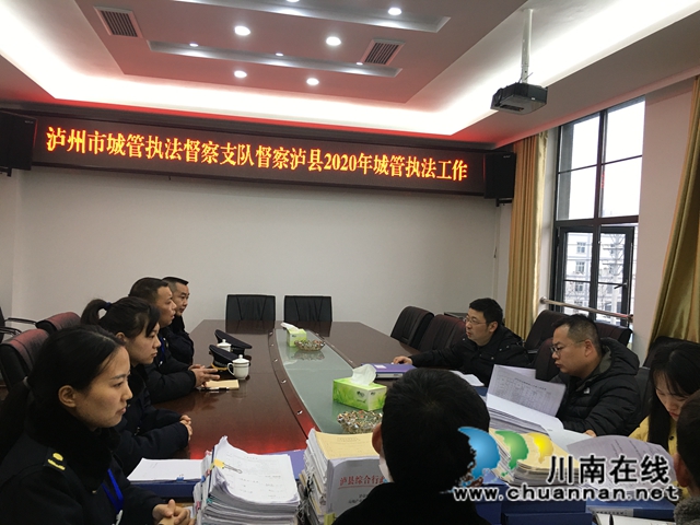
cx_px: 350
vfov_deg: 48.2
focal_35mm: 29
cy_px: 262
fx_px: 586
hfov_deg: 61.7
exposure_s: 1/33
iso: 50
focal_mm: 4.15
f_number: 2.2
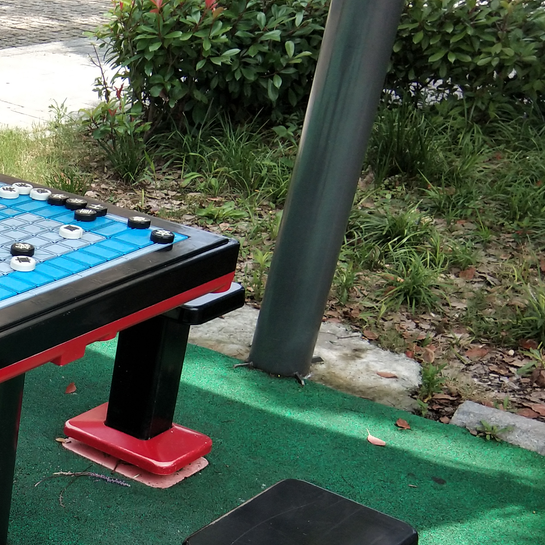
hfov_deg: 22.3
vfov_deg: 23.9
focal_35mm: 70
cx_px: -143
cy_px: 499
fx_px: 1247
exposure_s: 1/297
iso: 50
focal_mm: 3.69
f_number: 2.2
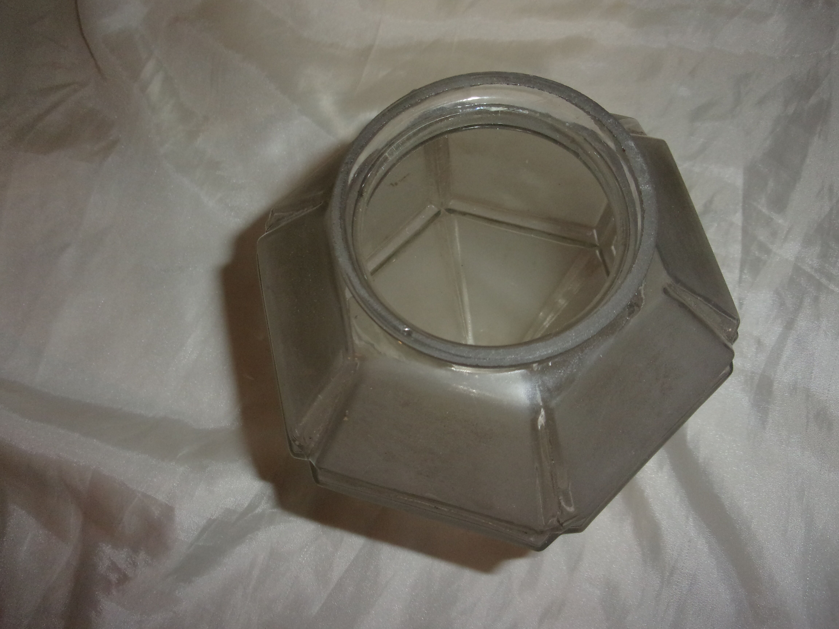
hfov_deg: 63.4
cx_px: 420
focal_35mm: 28
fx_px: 679
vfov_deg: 49.7
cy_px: 314
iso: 200
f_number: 3.9
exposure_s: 1/34
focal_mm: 5.1
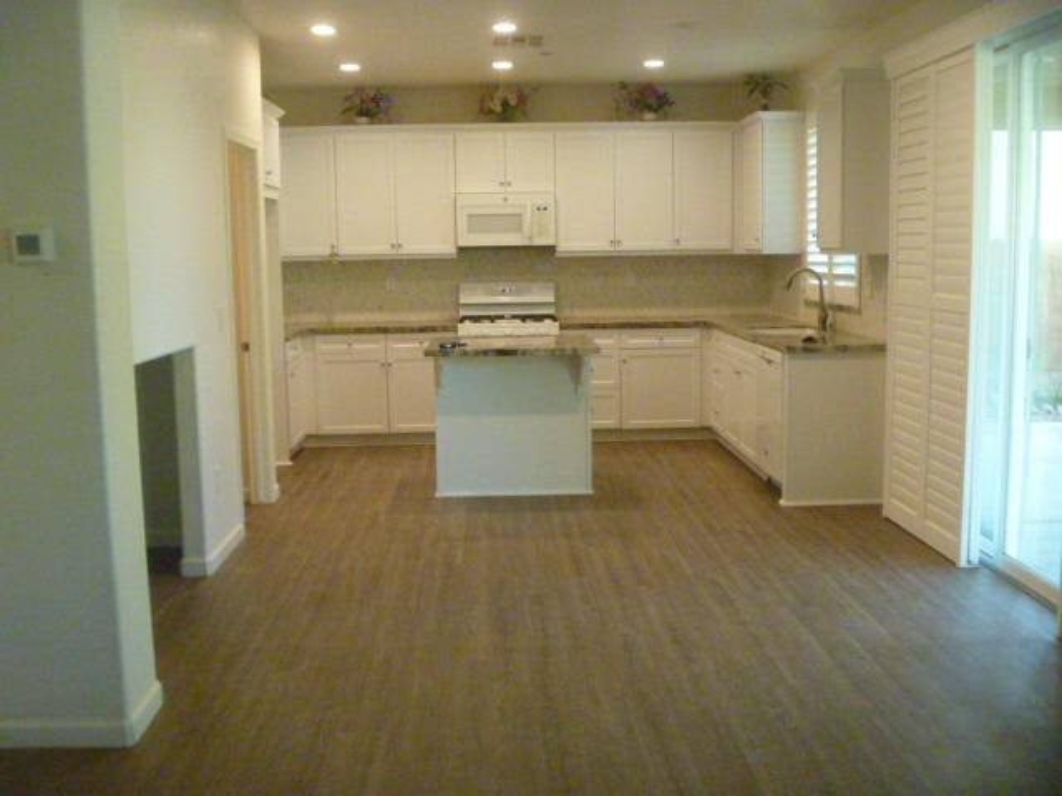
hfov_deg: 52.6
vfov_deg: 40.7
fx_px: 1074
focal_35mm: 35
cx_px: 531
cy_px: 398
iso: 800
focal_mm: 6.3
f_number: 3.5
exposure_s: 1/60
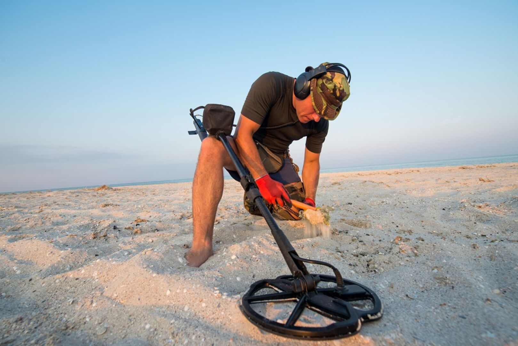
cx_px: 259
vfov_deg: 81.2
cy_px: 173
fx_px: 201
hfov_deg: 104.2
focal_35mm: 14
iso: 200
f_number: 7.1
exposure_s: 1/80
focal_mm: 14
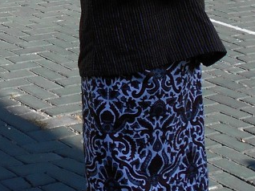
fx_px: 1001
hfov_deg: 13.7
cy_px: -157
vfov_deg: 10.2
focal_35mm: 136
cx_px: -119
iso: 80
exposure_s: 1/500
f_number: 3.4
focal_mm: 5.1
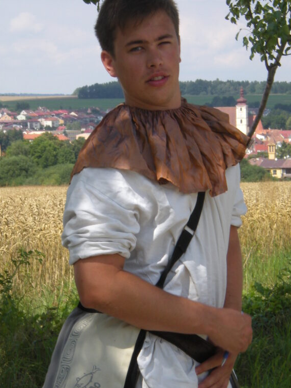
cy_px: 170
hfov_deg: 10.5
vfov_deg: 14.0
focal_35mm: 141
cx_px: 139
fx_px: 1581
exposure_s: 1/145
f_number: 8
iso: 64
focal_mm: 17.3
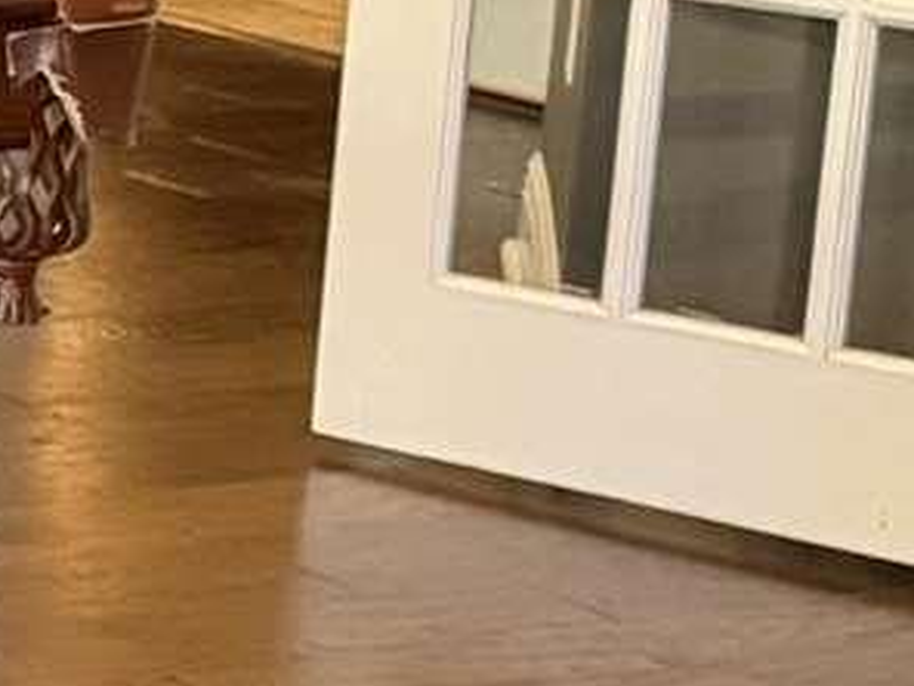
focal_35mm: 166
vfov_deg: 8.9
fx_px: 4383
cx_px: -1850
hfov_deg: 9.4
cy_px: -28
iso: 500
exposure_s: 1/60
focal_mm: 6.76
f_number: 1.78
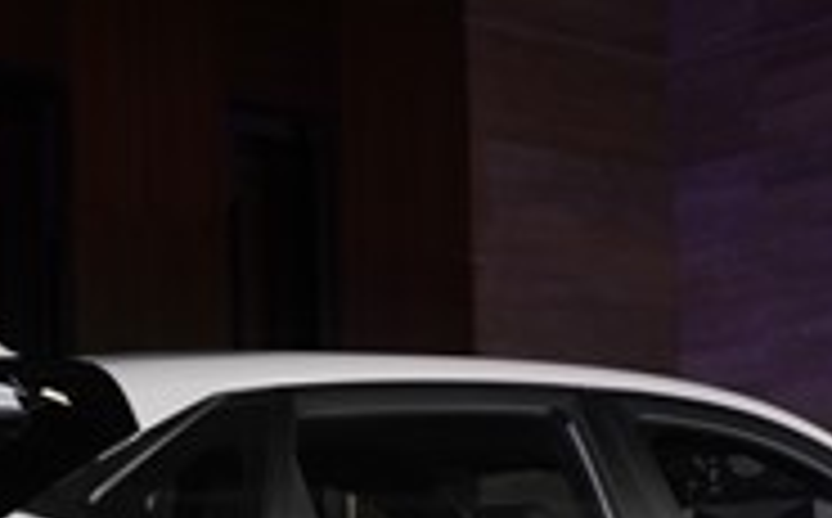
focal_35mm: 106
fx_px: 2400
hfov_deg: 19.7
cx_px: 396
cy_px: 671
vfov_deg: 12.0
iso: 400
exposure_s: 1/80
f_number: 5
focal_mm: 32
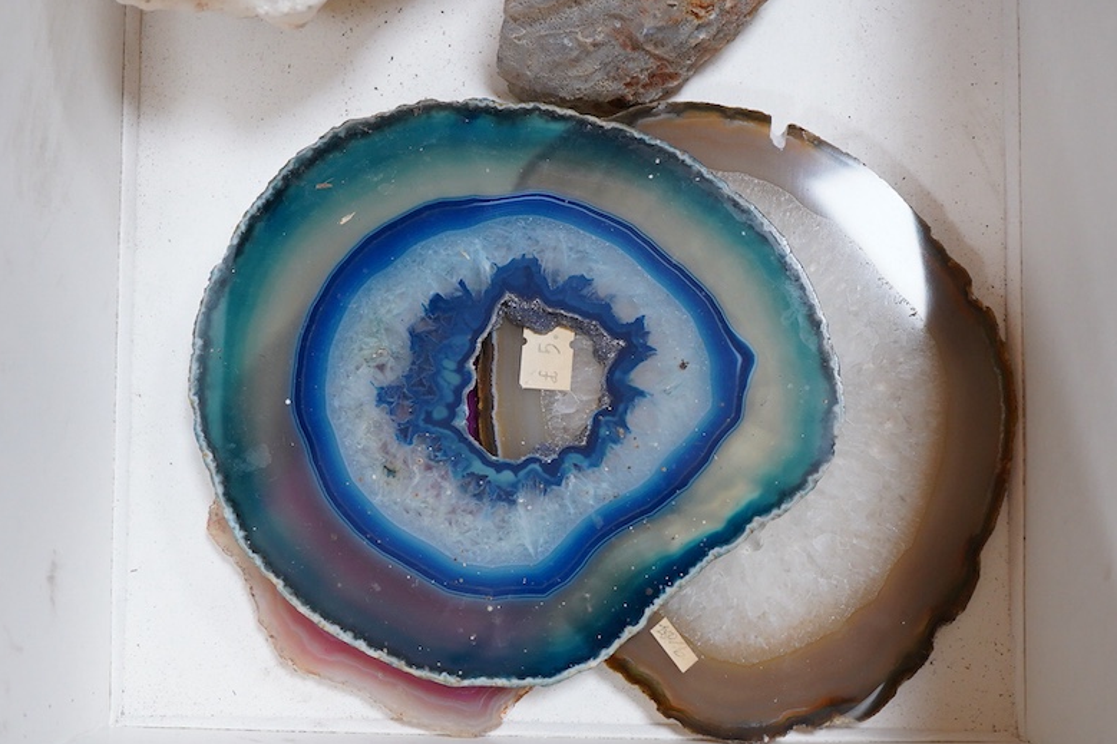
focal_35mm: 52
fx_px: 1613
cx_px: 572
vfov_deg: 26.0
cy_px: 424
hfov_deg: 38.2
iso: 1600
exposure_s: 1/125
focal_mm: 30
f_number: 3.5
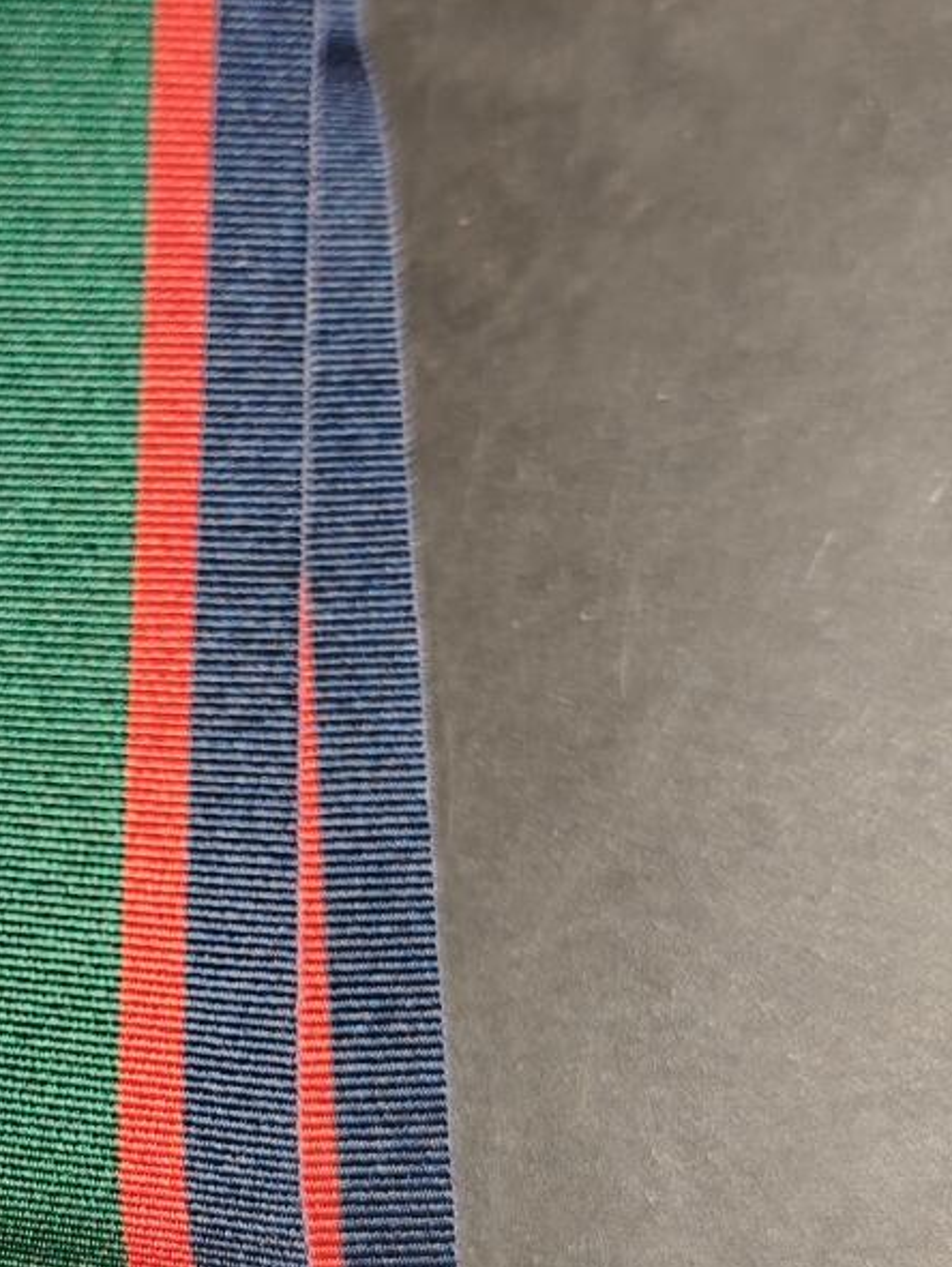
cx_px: -2
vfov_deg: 27.5
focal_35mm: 70
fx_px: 2564
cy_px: 877
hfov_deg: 20.4
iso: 160
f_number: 1.6
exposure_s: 1/100
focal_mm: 6.06
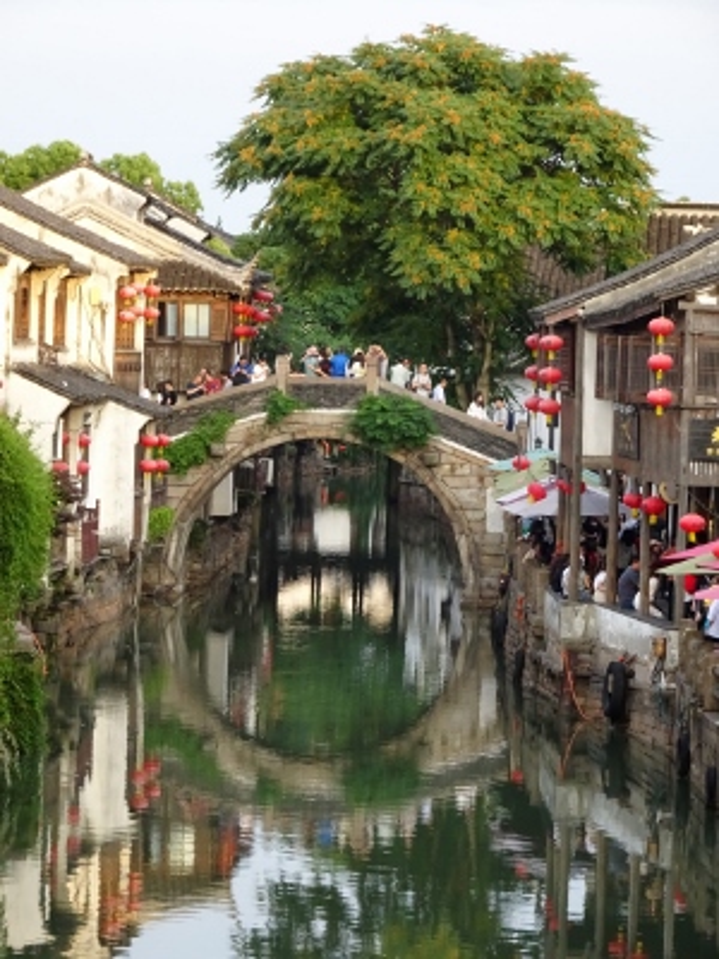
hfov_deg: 8.8
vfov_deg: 11.8
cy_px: 480
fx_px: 4653
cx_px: 360
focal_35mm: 168
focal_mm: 28.74
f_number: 5.6
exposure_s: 1/125
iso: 800
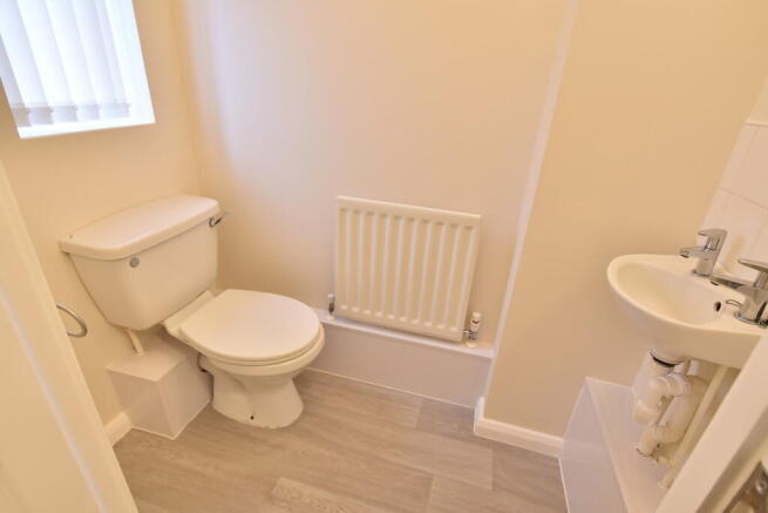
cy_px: 256
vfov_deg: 67.4
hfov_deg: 90.0
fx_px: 384
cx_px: 384
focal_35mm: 18
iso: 500
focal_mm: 12
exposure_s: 1/30
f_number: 3.8
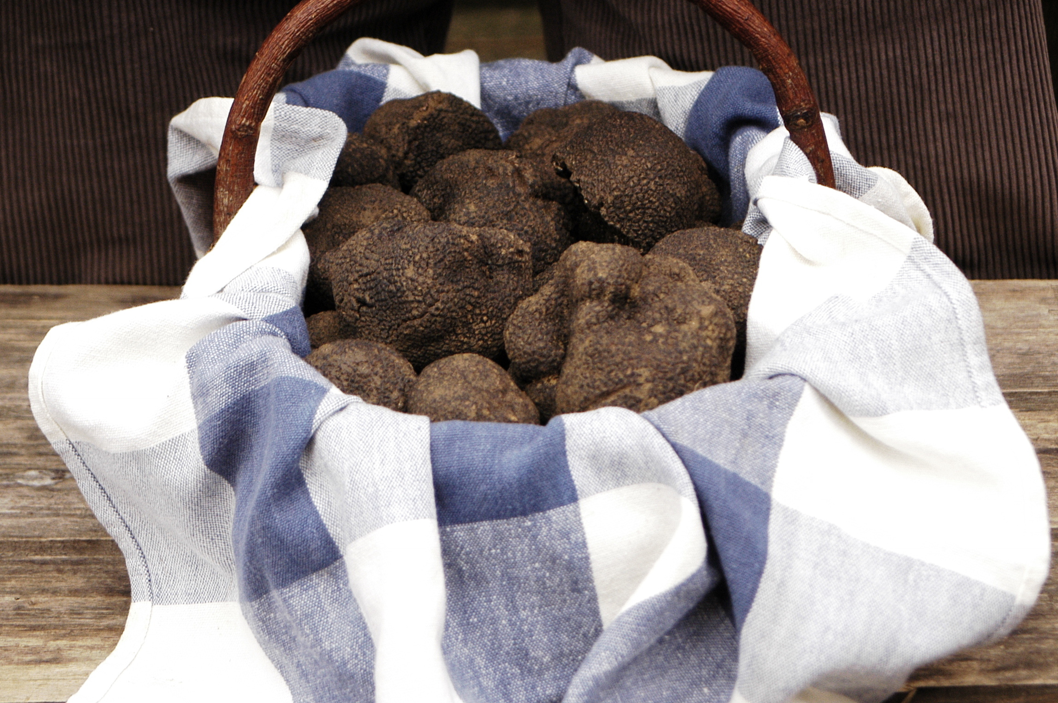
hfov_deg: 13.0
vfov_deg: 8.7
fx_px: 4639
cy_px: 319
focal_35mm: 158
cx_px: 562
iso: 500
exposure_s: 1/320
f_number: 5.6
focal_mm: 80
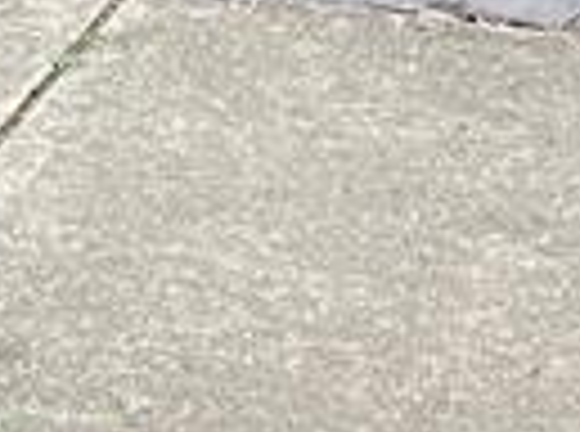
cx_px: -67
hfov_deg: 9.5
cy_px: -1102
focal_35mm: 207
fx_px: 3459
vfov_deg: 6.2
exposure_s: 1/60
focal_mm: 4.25
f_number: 1.8
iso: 250
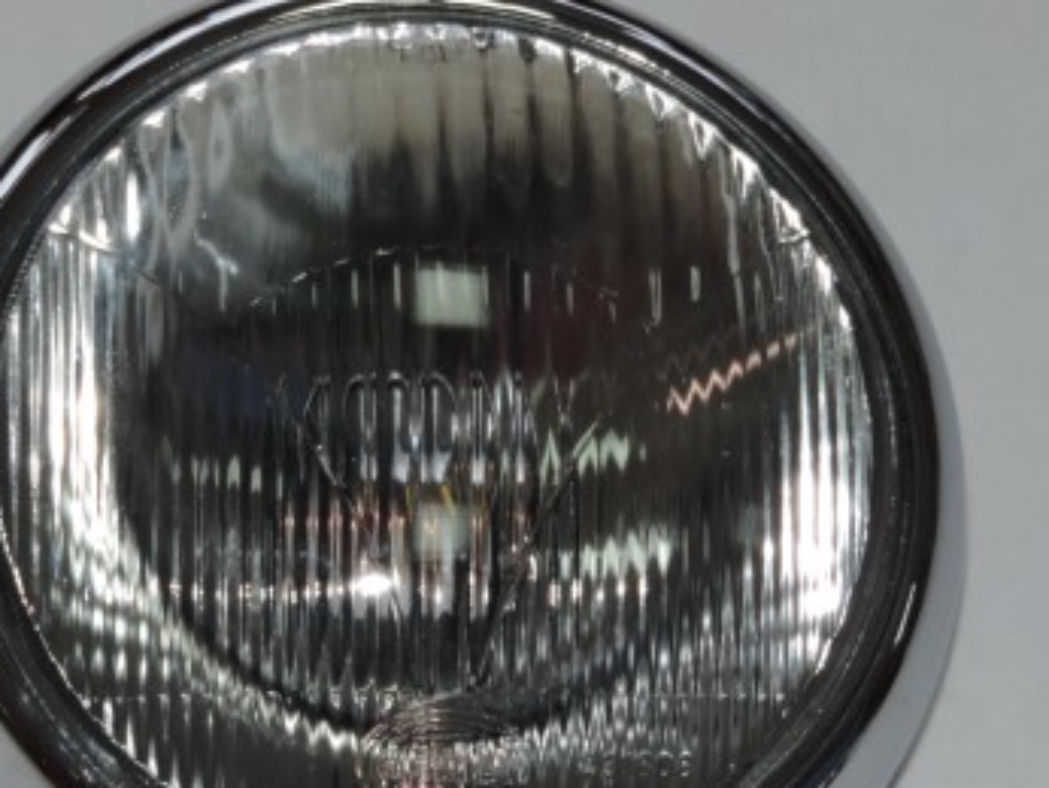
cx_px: 352
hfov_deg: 7.4
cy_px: 533
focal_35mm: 268
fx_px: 8127
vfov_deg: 5.6
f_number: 4.4
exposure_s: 1/60
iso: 200
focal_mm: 25.8
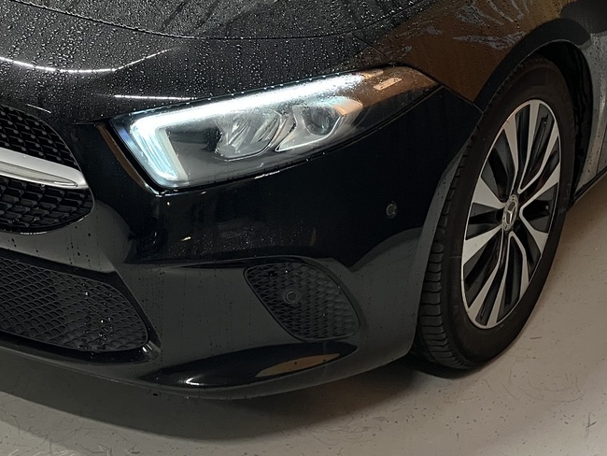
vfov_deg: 23.0
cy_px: 36
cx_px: 262
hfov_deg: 31.1
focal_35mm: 62
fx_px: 1088
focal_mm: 3.99
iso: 160
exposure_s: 1/53
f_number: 1.8
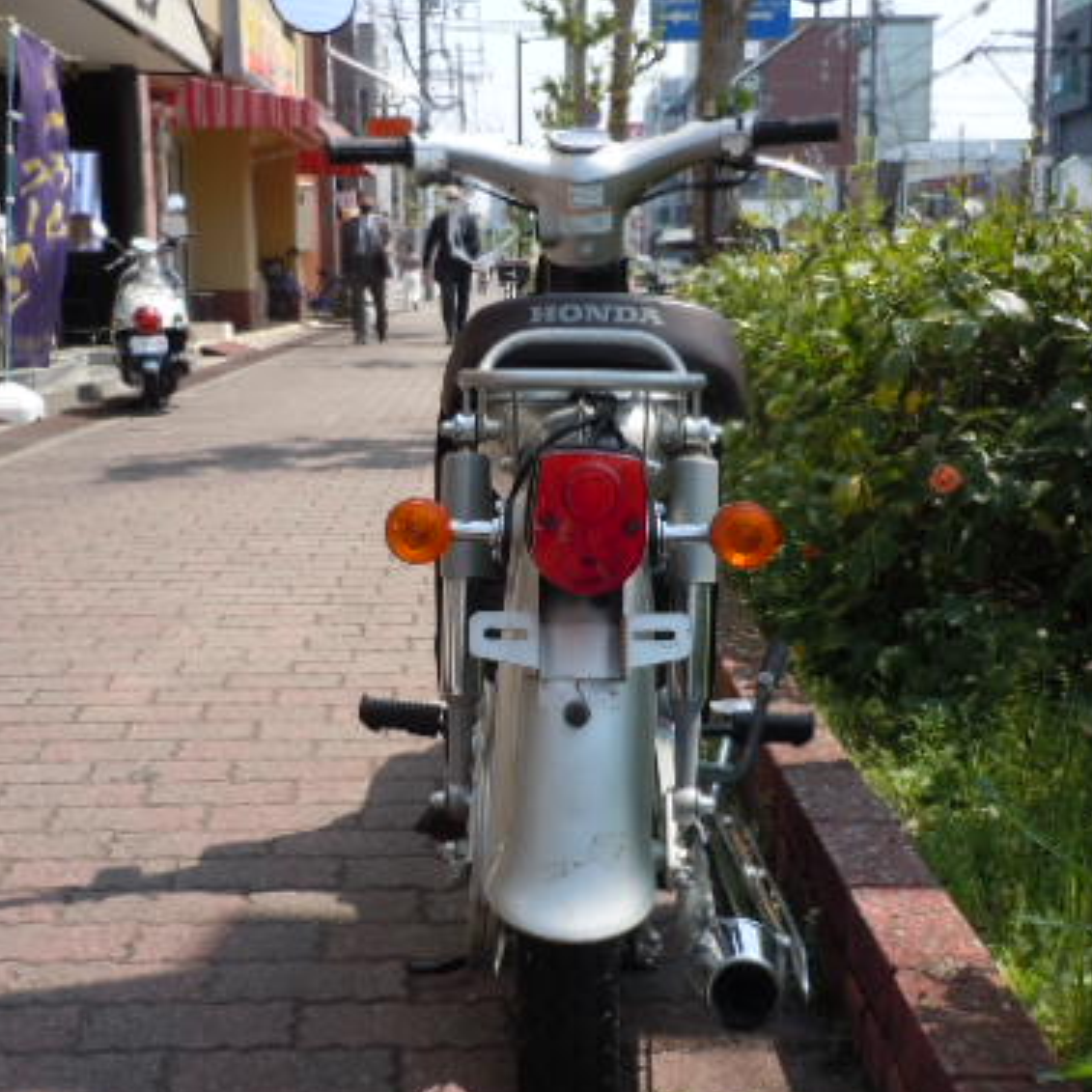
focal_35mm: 42
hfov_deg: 40.0
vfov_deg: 40.0
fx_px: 1499
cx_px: 527
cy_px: 576
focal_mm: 5
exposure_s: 1/500
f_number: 3.7
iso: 100
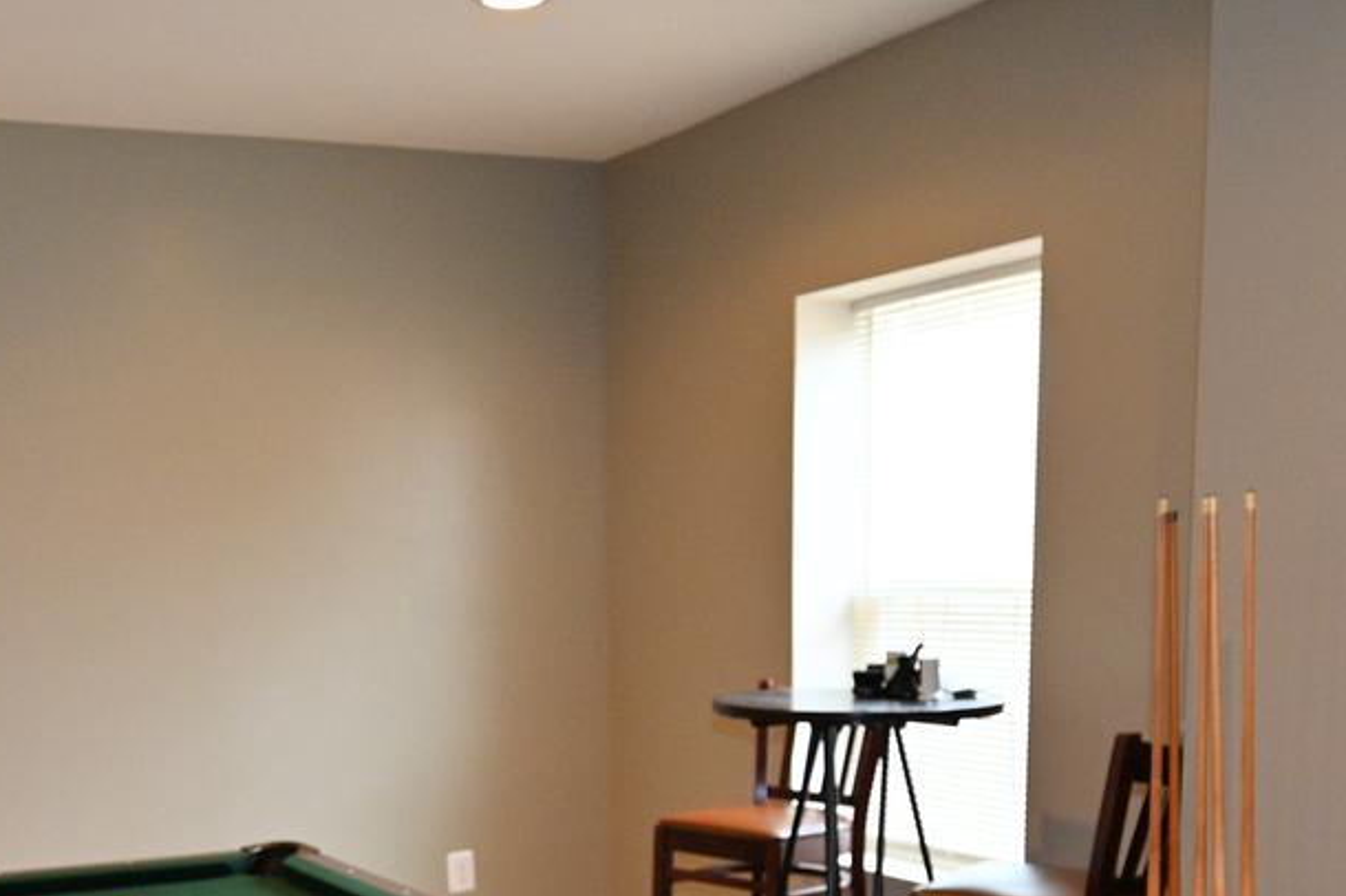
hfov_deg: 41.1
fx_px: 1756
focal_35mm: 47
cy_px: 828
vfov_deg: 27.5
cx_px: 395
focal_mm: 14
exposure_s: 1/80
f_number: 4
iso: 560
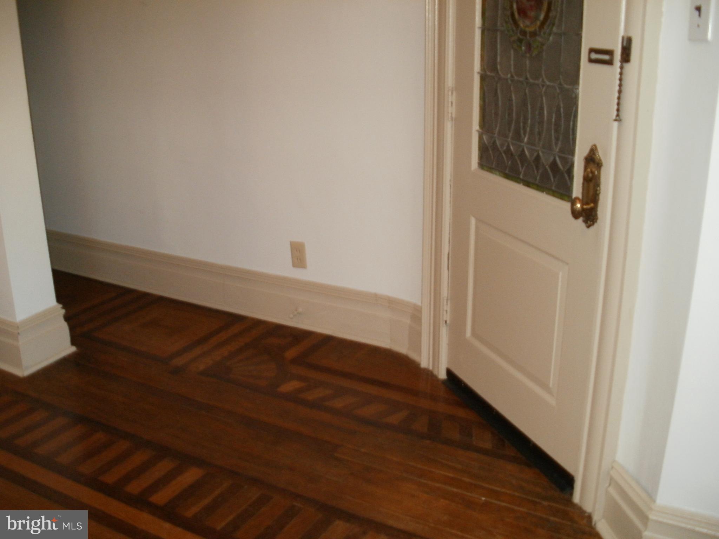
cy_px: 270
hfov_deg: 51.4
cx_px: 360
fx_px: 748
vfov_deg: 39.7
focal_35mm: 36
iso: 200
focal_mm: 6.3
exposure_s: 1/30
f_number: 3.5
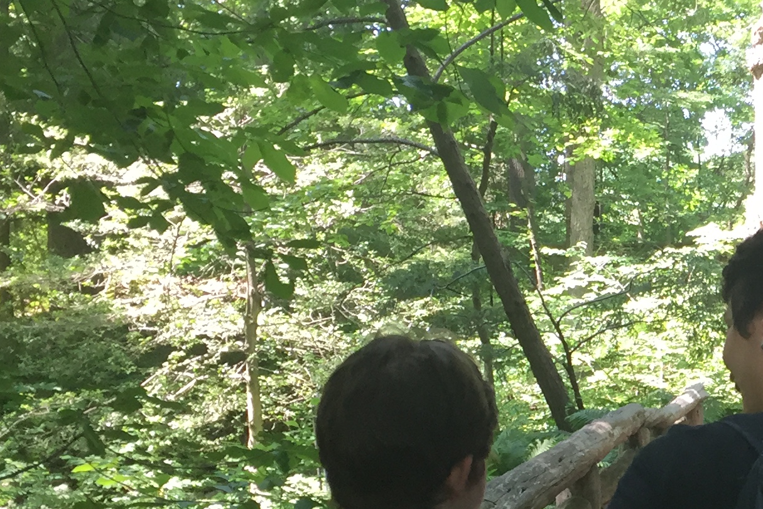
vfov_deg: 16.7
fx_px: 1717
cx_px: 823
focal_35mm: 81
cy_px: 442
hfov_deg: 23.6
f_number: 2.2
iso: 40
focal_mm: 4.15
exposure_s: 1/60
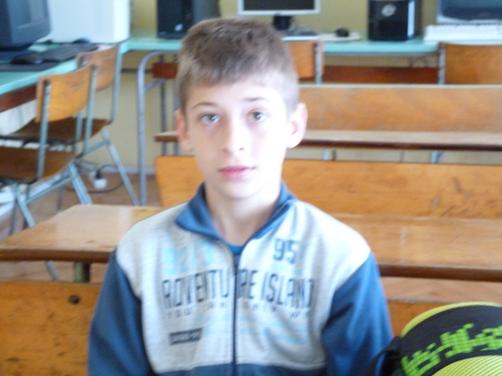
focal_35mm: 63
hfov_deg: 30.7
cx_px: 251
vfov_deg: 23.3
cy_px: 188
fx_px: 914
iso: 800
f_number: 3.4
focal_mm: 11.1
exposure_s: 1/20
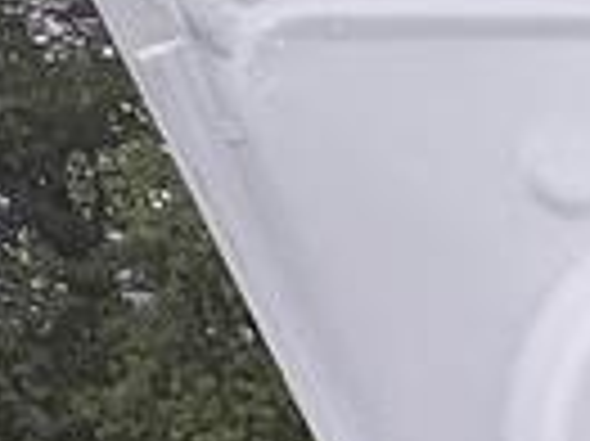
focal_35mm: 96
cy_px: 940
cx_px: 1473
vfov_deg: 12.9
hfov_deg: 13.6
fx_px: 1635
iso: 50
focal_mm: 2.22
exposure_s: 1/118
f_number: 2.2
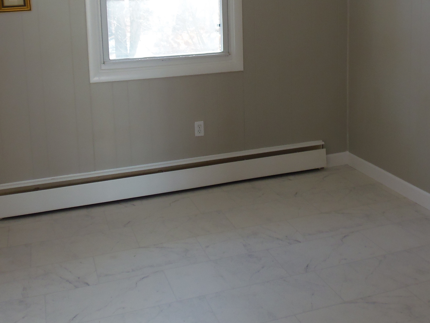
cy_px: 84
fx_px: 547
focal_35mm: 44
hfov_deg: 42.8
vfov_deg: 32.3
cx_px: 253
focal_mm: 4.3
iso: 80
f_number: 2.9
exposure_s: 1/30
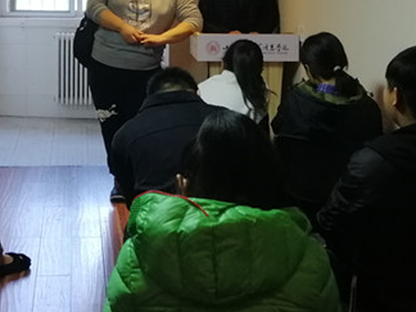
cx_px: 128
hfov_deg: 25.2
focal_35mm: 77
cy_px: 40
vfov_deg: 18.9
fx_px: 925
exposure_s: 1/33.3
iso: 200
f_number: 2.2
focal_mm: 3.81
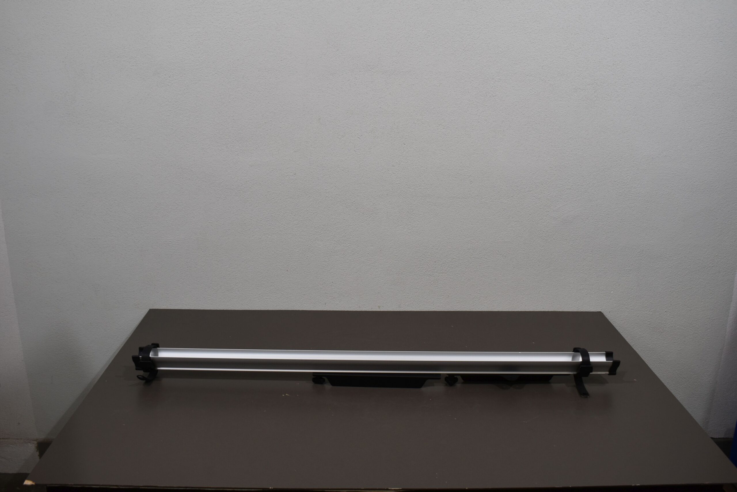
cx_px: 368
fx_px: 676
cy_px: 246
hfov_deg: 57.2
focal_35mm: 33
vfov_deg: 40.0
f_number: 5.6
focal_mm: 22
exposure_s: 1/125
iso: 320
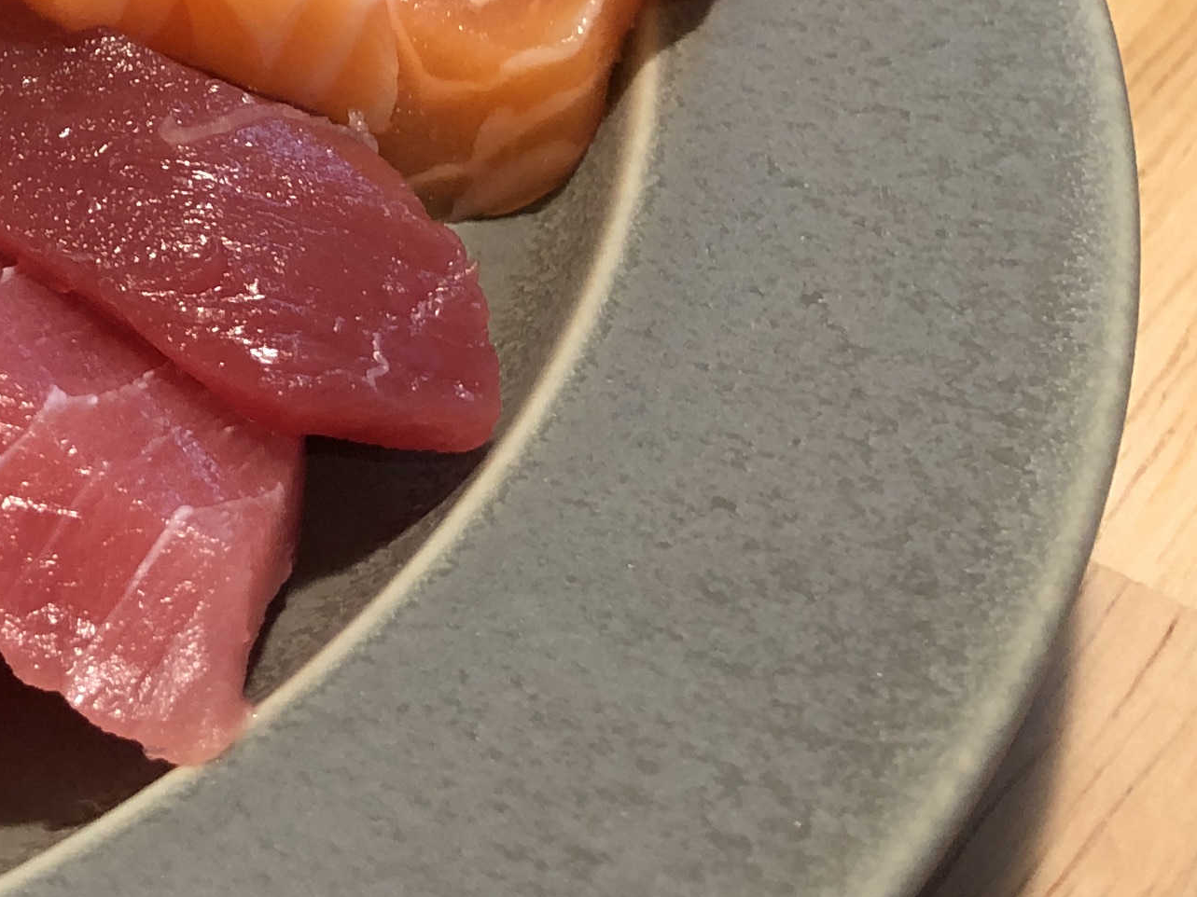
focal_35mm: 88
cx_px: -608
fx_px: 3043
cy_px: -428
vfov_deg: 15.5
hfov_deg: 19.4
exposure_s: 1/17
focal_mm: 4
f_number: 1.8
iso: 64
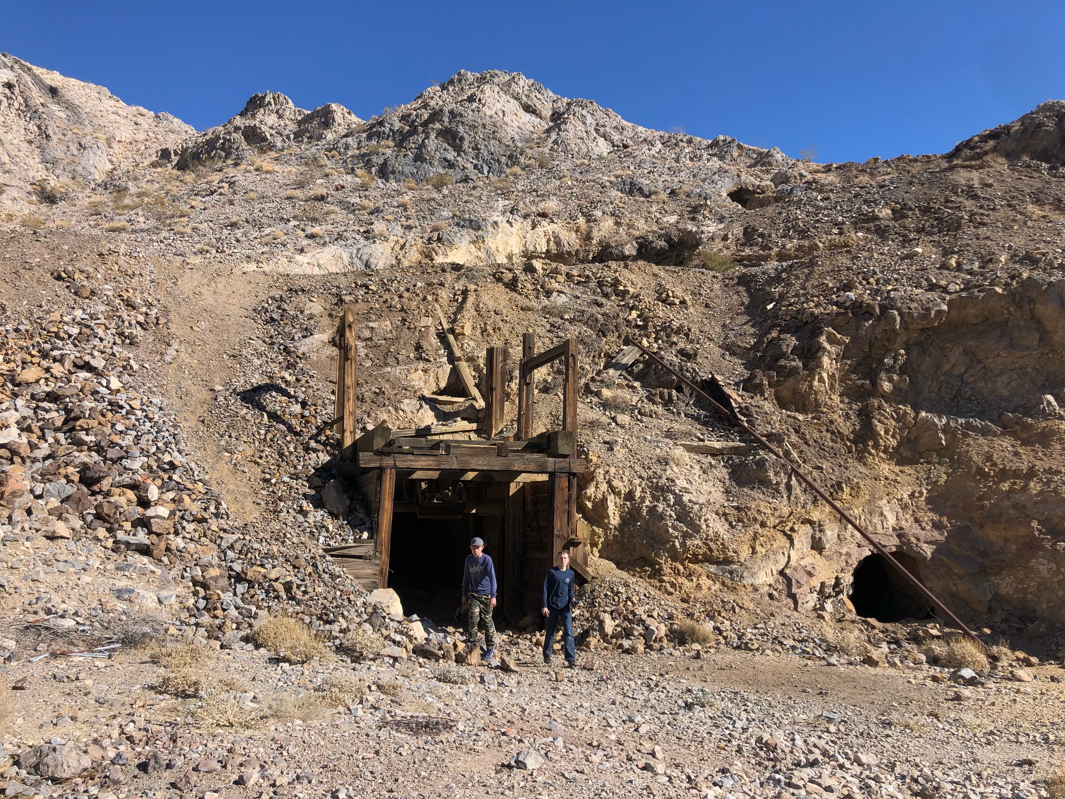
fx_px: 861
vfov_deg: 49.7
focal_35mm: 28
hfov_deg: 63.4
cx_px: 532
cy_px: 400
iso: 20
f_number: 1.8
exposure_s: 1/1736
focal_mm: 3.99
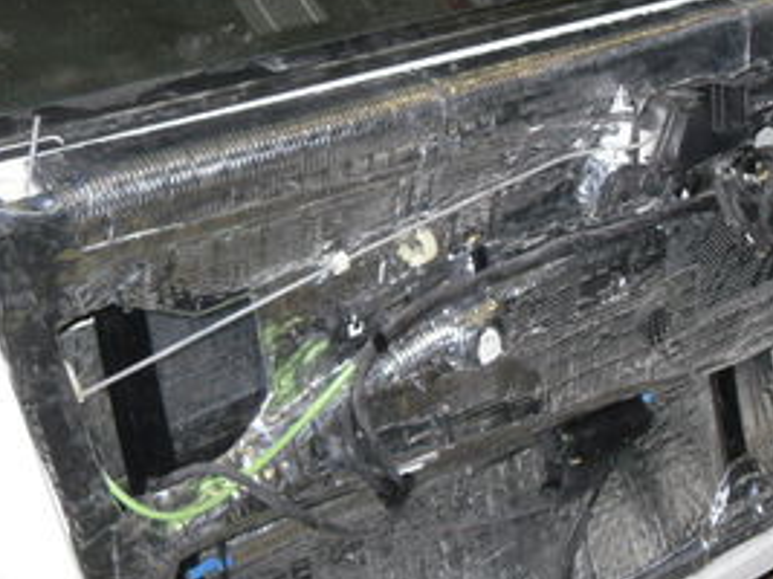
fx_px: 1875
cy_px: 217
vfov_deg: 17.5
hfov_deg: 23.2
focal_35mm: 84
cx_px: 527
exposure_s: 1/45
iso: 100
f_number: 3.5
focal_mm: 6.3
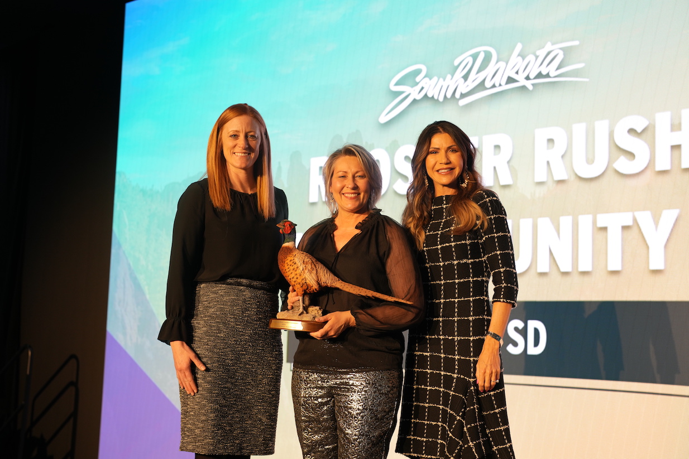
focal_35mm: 50
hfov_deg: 39.6
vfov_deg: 27.0
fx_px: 957
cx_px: 344
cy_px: 230
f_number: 3.2
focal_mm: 50
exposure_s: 1/125
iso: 400
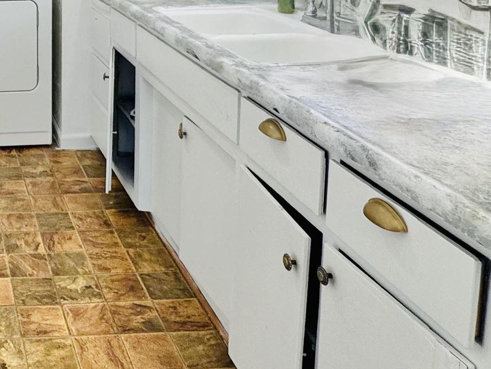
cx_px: -39
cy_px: -27
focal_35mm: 45
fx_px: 638
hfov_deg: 36.2
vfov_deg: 29.4
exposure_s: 1/99
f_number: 2.2
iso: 64
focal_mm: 2.22
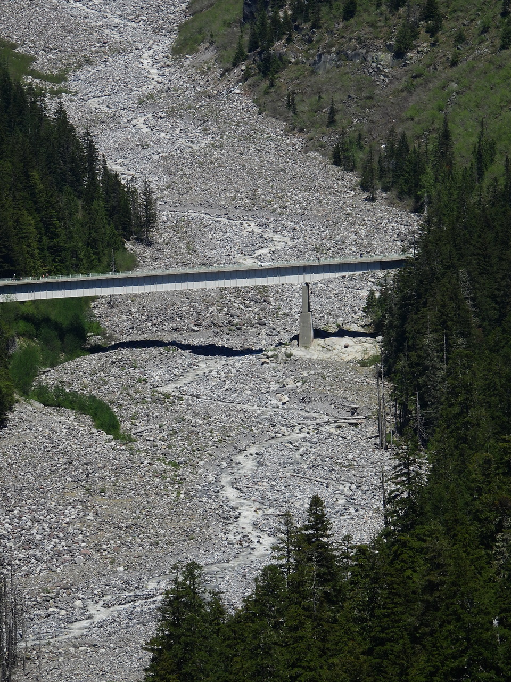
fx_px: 5117
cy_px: 341
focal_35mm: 260
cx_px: 256
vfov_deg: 7.6
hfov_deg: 5.7
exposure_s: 1/1000
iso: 100
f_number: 4.5
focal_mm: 46.4
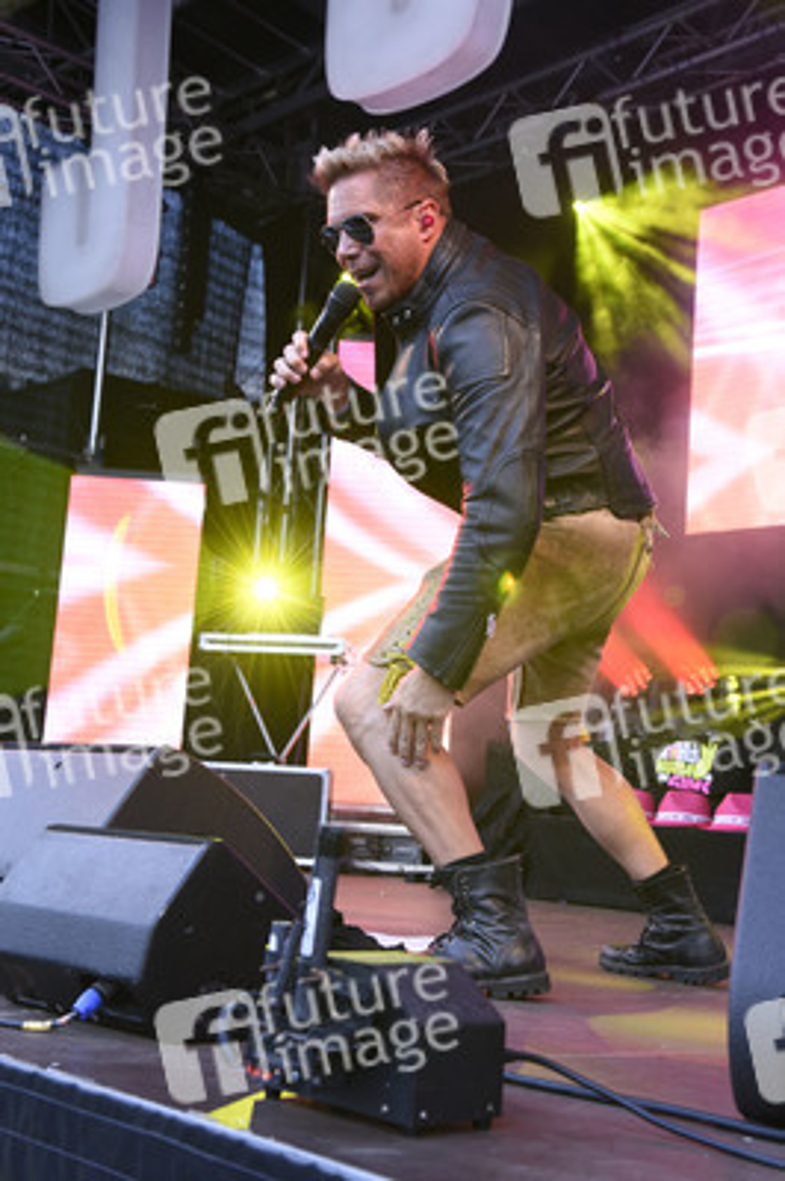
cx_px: 392
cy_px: 590
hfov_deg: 28.0
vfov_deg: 41.1
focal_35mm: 48
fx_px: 1573
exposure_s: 1/160
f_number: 6.3
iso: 1250
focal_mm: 48
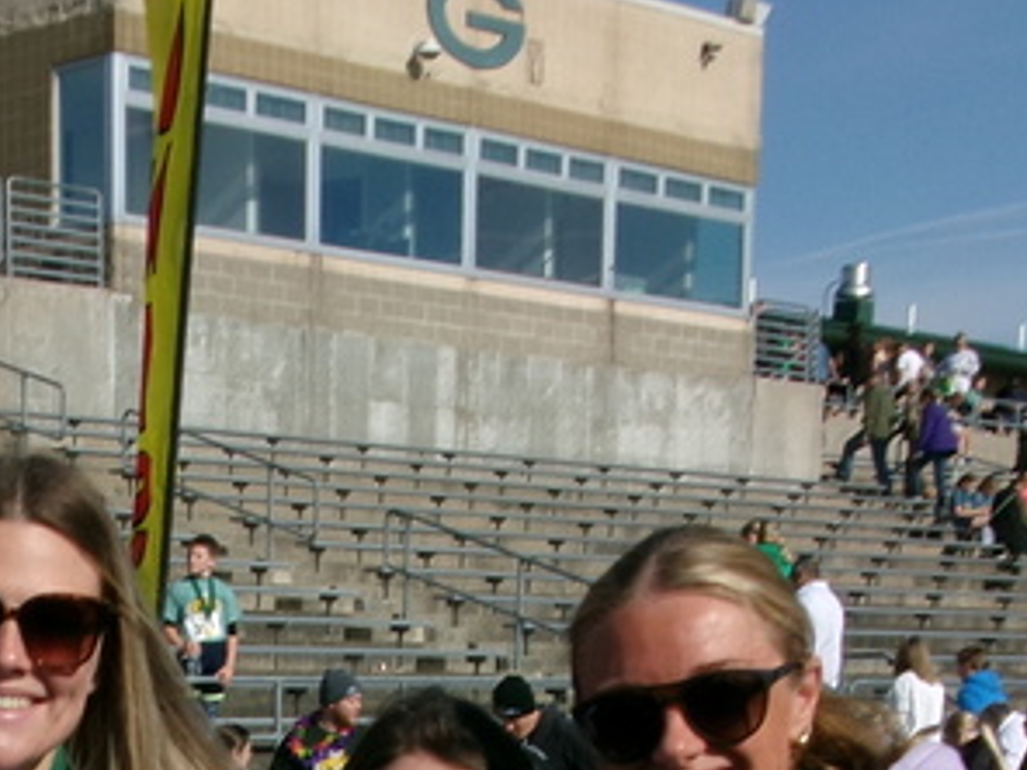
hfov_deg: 19.6
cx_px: -14
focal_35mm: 97
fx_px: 2878
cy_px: 1328
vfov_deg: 13.8
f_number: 10.8
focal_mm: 5.1
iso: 100
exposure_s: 1/210
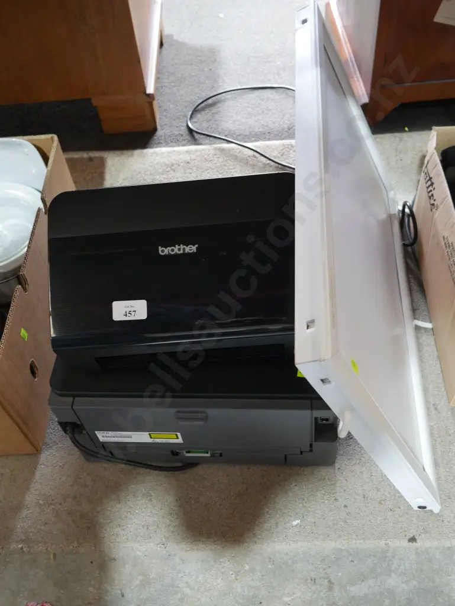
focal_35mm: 34
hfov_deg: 41.8
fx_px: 595
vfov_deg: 53.9
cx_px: 228
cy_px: 303
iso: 1600
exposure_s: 1/60
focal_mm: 17
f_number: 4
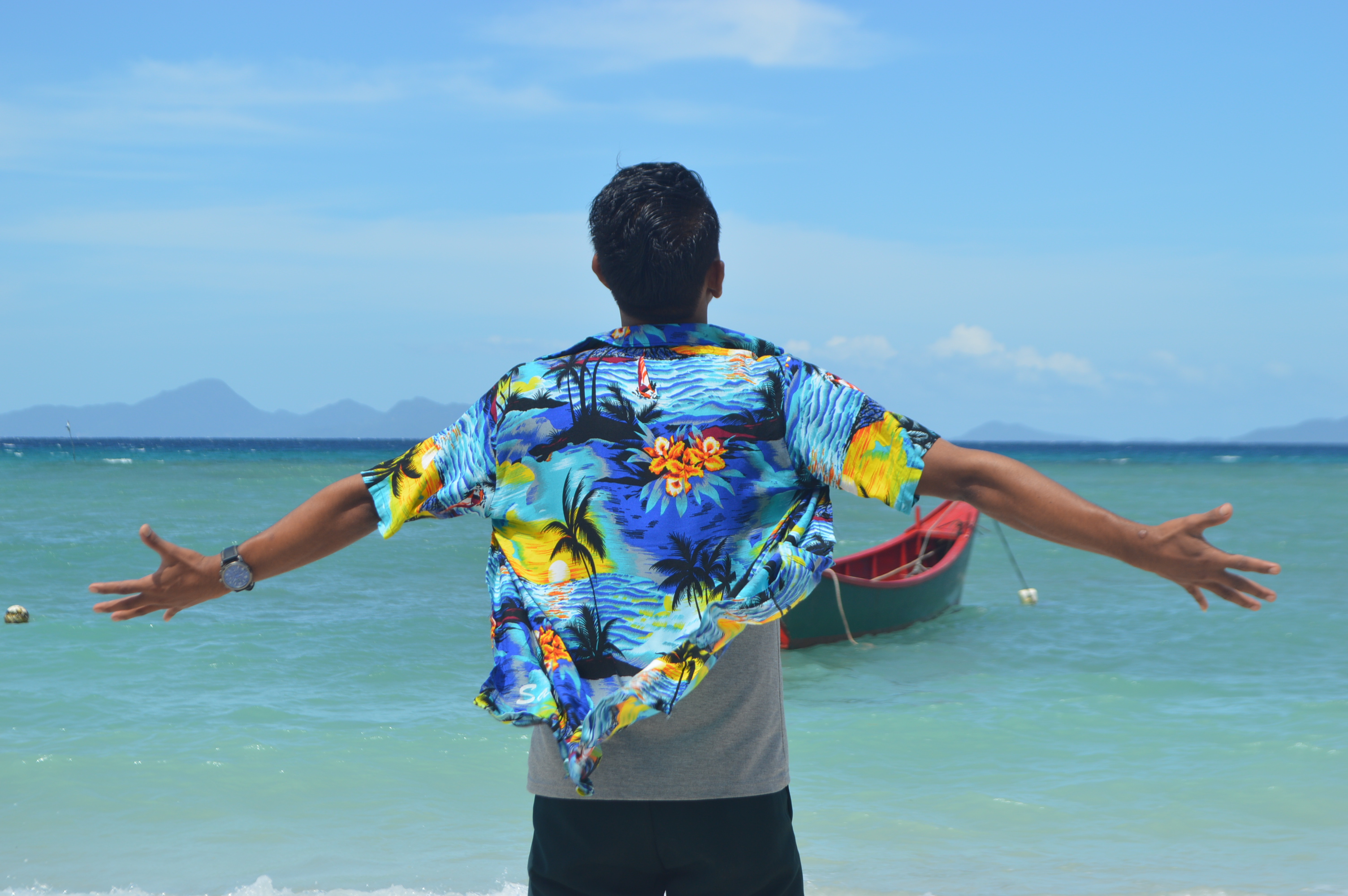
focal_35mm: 75
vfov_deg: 18.1
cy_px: 448
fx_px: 2806
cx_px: 674
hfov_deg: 27.0
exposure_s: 1/250
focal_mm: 50
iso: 100
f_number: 8
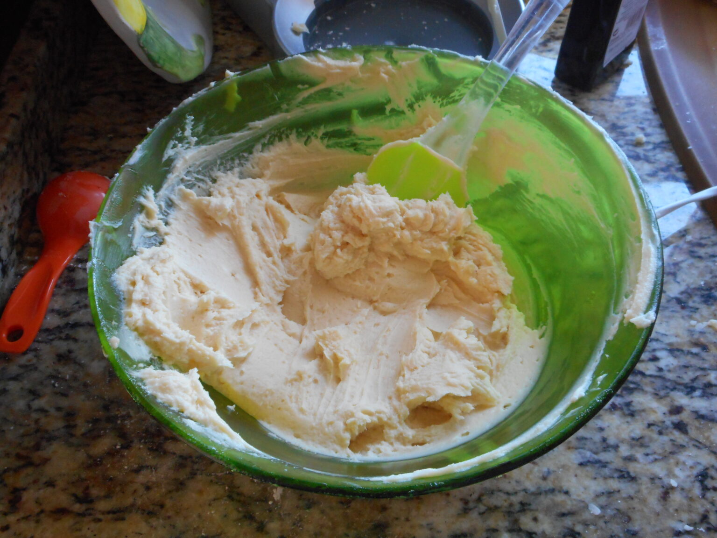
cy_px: 269
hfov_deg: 54.0
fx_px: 704
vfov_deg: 41.8
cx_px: 358
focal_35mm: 34
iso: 400
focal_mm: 6
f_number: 4.2
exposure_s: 1/30
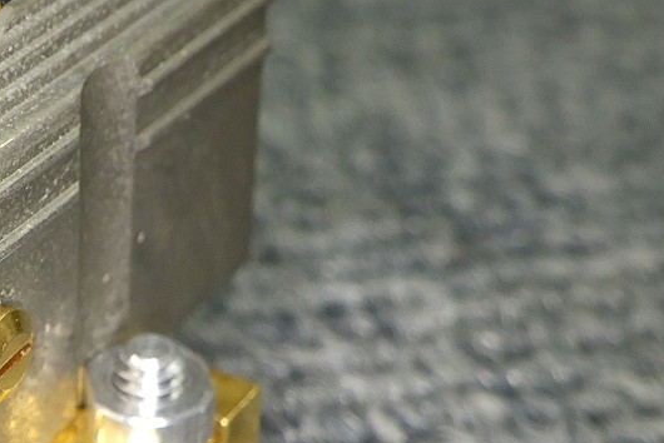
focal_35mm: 100
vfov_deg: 13.7
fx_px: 1845
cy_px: 292
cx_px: -70
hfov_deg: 19.5
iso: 125
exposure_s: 1/60
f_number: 3.8
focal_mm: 6.1
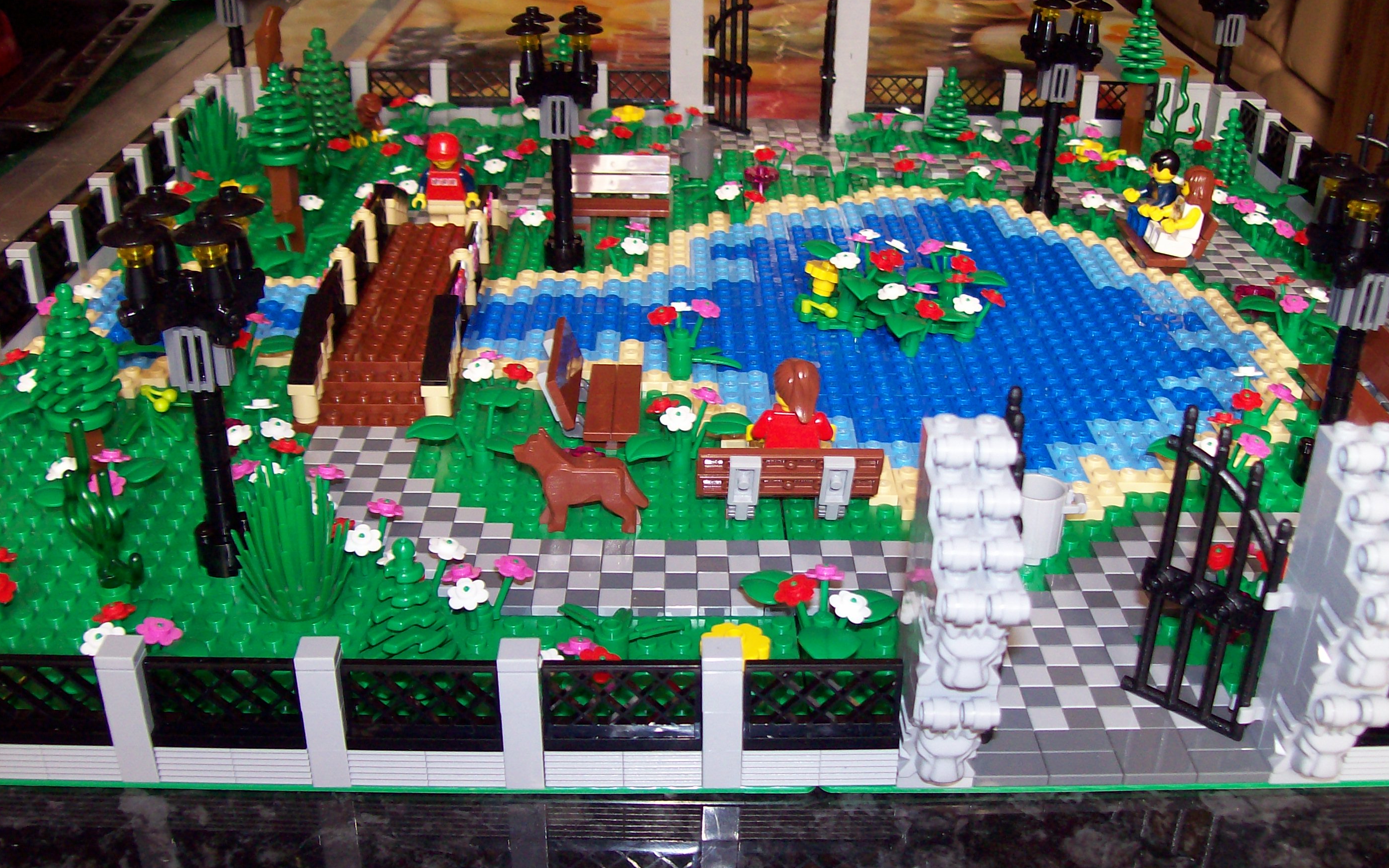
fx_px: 1476
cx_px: 705
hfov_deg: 50.4
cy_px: 437
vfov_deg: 32.8
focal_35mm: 39
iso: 80
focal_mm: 6
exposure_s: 1/64
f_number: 2.7
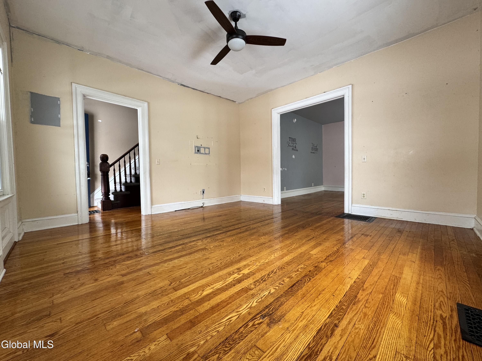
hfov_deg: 102.1
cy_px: 180
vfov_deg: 85.7
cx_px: 241
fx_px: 195
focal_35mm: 14
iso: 125
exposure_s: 1/99
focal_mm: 2.22
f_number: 2.2
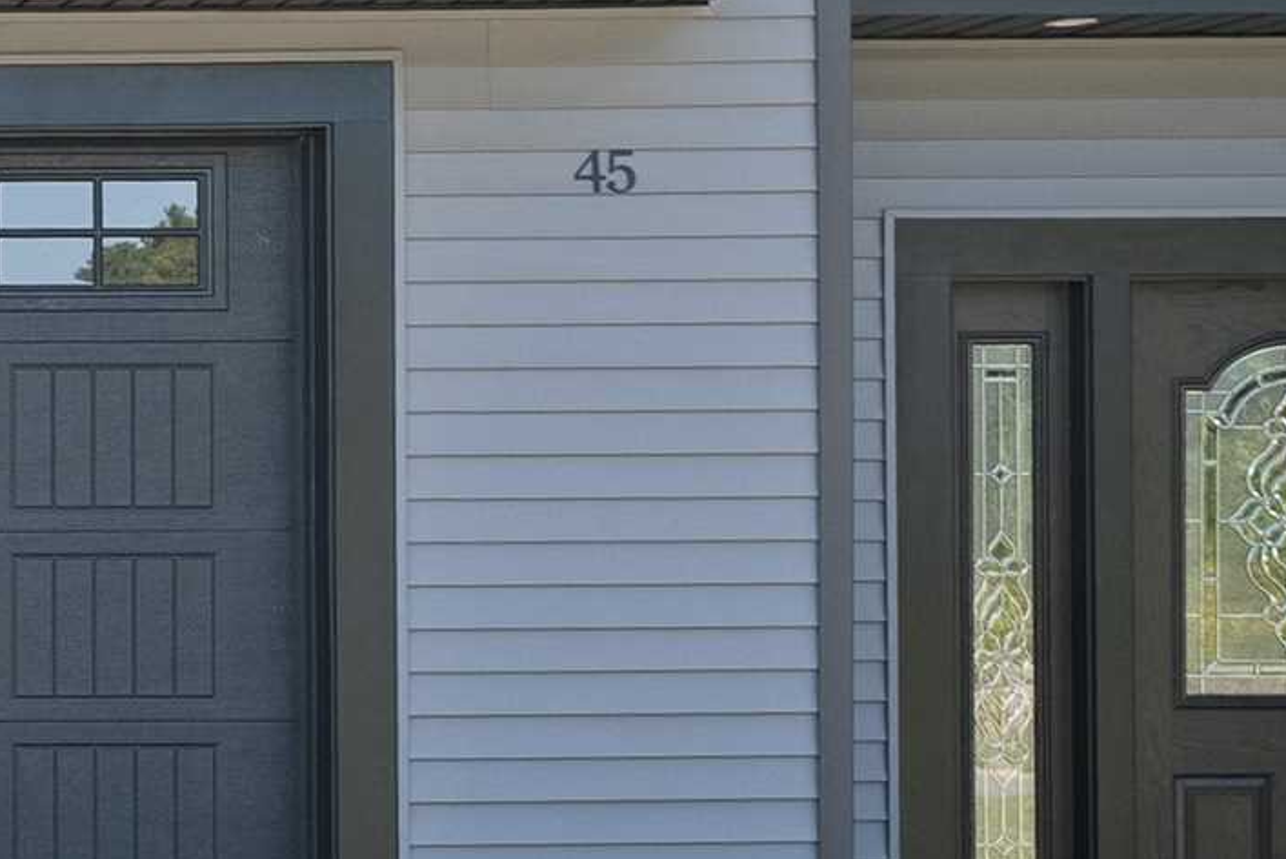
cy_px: 591
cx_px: -1111
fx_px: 5432
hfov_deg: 12.3
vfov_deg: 9.0
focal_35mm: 152
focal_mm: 35
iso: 320
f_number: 8
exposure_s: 1/40
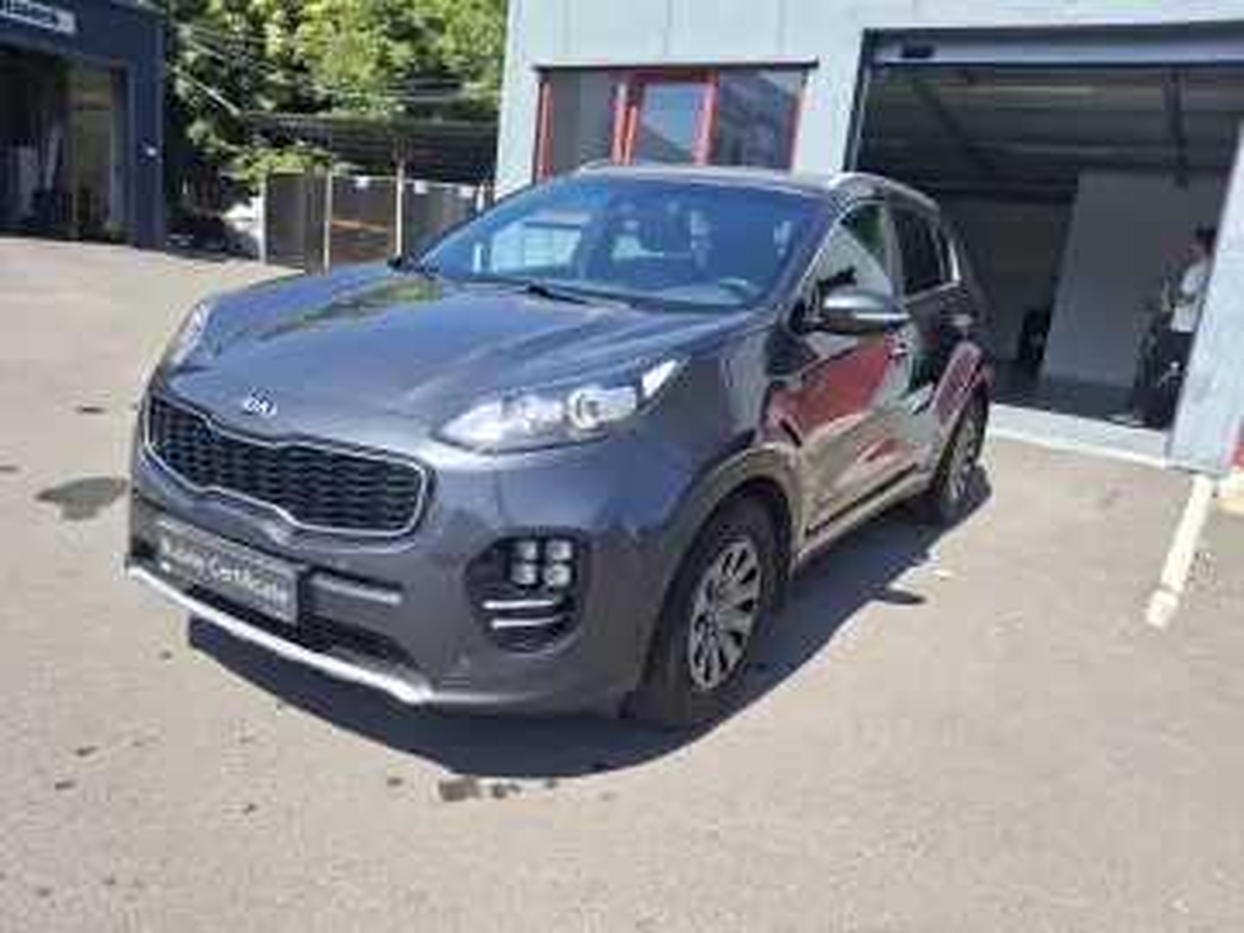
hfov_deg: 69.4
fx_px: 898
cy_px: 466
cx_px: 622
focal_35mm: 25
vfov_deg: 54.9
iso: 32
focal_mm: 4.69
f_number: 1.8
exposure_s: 1/895
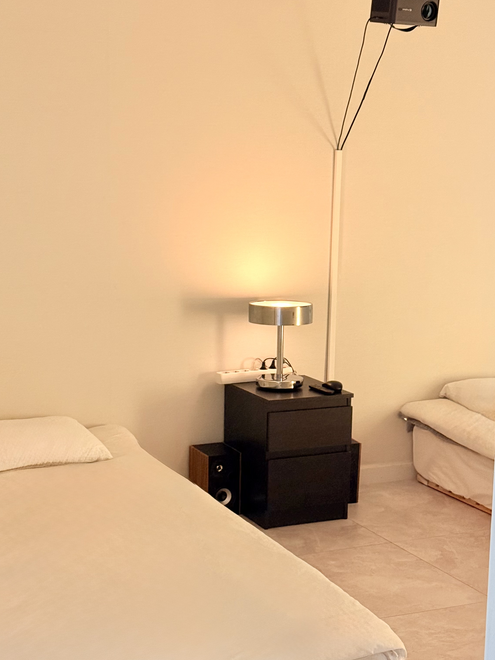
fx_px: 1220
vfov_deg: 30.2
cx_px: 249
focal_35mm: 64
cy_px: 385
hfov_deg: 22.9
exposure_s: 1/60
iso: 250
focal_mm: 6.76
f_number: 1.78
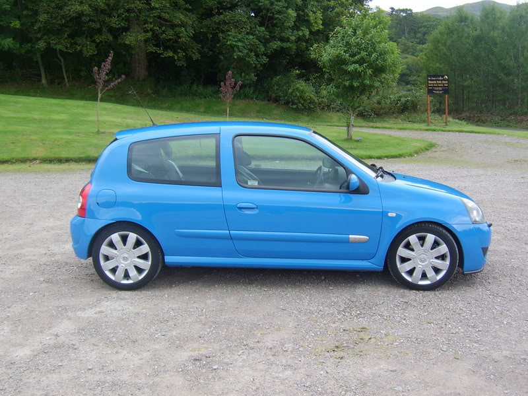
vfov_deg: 45.4
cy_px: 198
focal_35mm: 31
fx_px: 473
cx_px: 264
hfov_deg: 58.4
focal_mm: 8.13
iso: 50
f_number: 4
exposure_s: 1/104
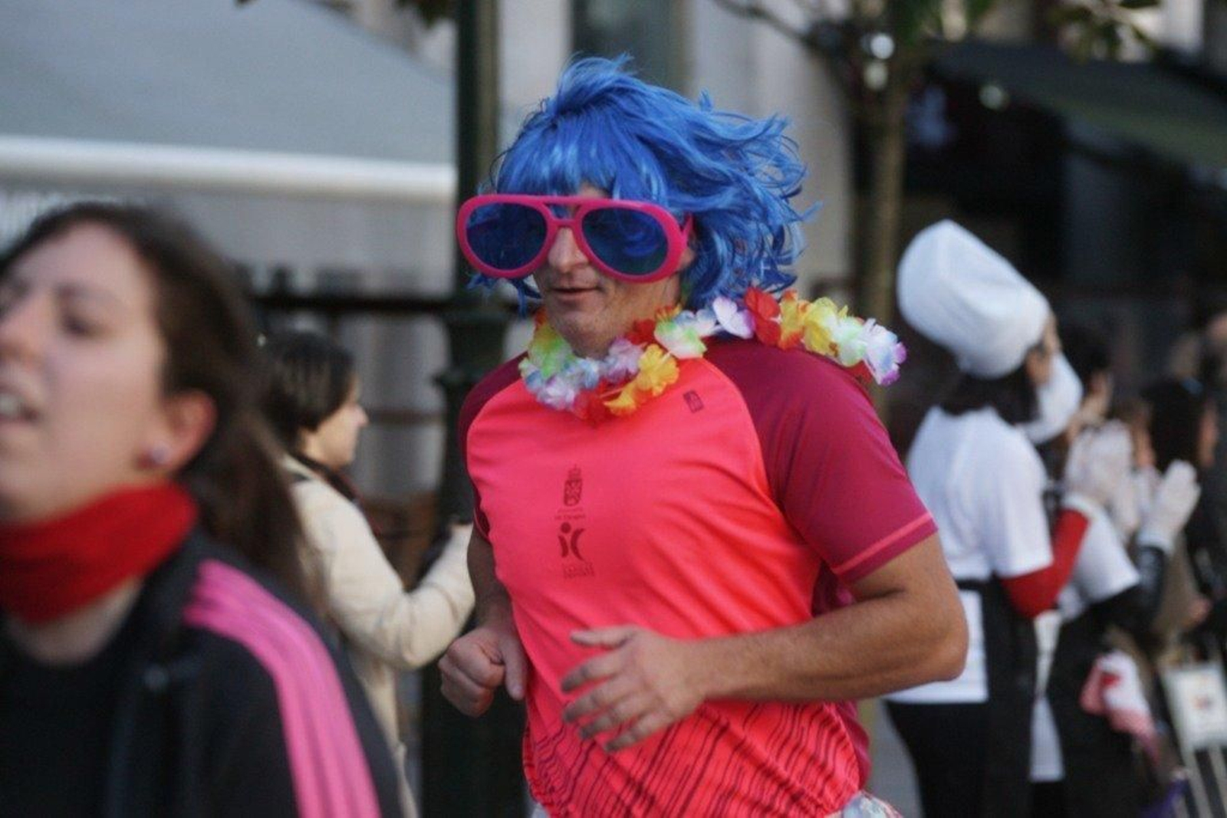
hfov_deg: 10.3
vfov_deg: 6.9
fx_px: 6817
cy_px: 409
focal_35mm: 200
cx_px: 614
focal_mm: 200
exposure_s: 1/500
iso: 800
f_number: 5.6
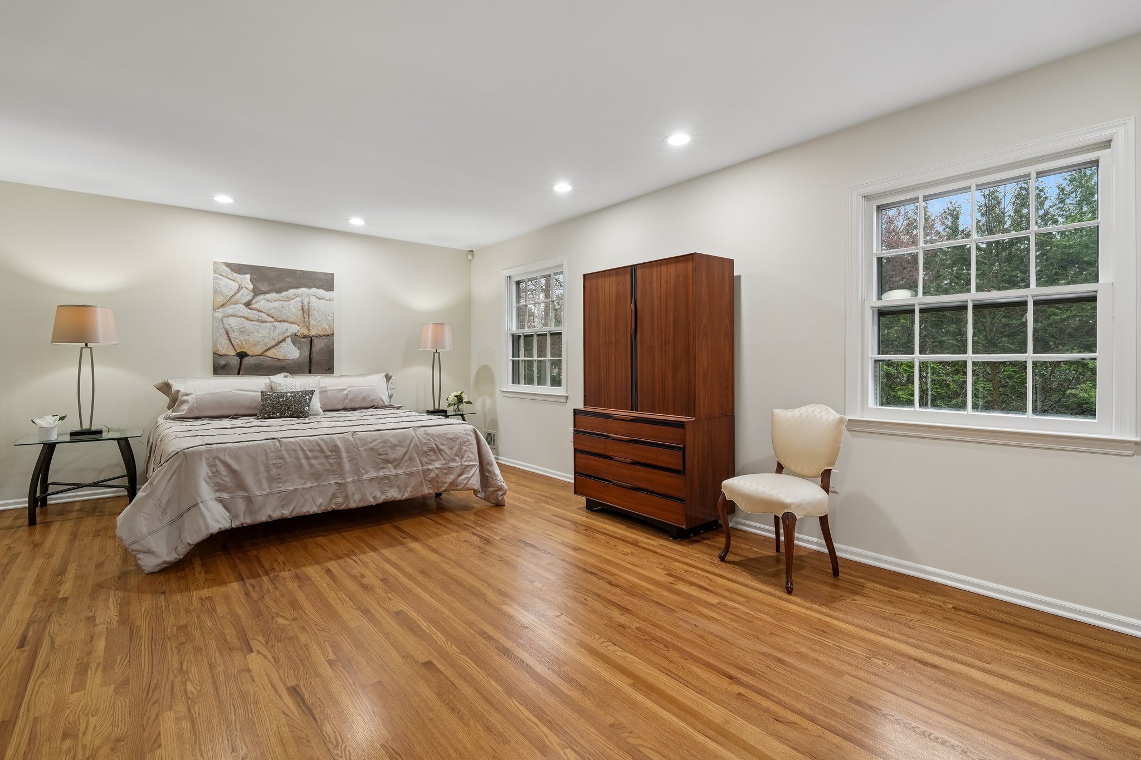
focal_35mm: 16
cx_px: 570
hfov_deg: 96.7
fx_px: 507
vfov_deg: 73.7
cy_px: 380
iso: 400
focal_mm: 16
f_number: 8
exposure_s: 1/10
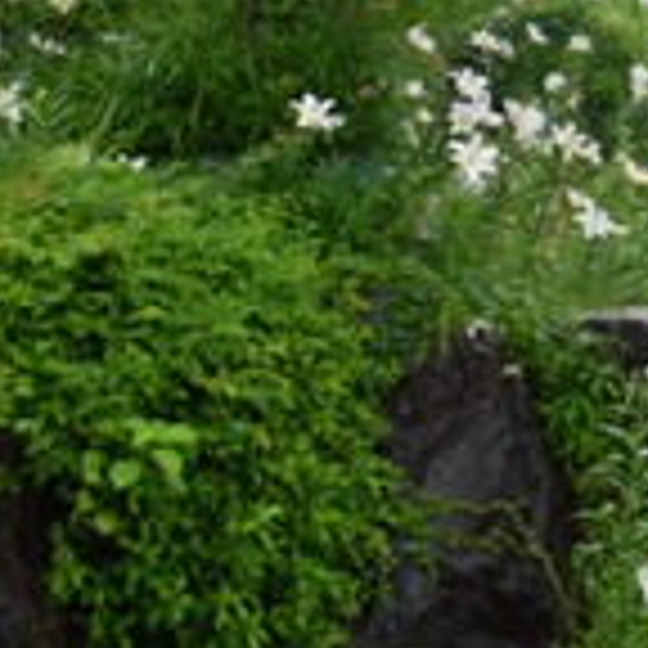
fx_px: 1864
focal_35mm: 88
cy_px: 18
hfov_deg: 18.3
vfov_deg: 19.2
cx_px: 860
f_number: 4
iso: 100
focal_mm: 16
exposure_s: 1/100
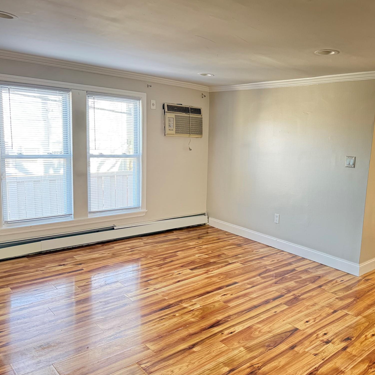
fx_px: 355
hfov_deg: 54.7
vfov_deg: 55.6
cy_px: 187
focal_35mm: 29
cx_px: 244
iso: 500
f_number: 1.78
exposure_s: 1/60
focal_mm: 6.76
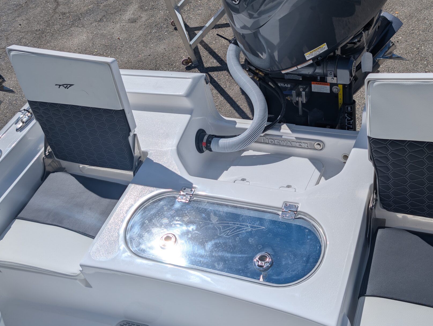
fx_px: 476
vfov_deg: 37.3
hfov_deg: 48.4
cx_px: 274
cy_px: 102
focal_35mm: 38
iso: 21
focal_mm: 6.9
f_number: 1.68
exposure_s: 1/4739
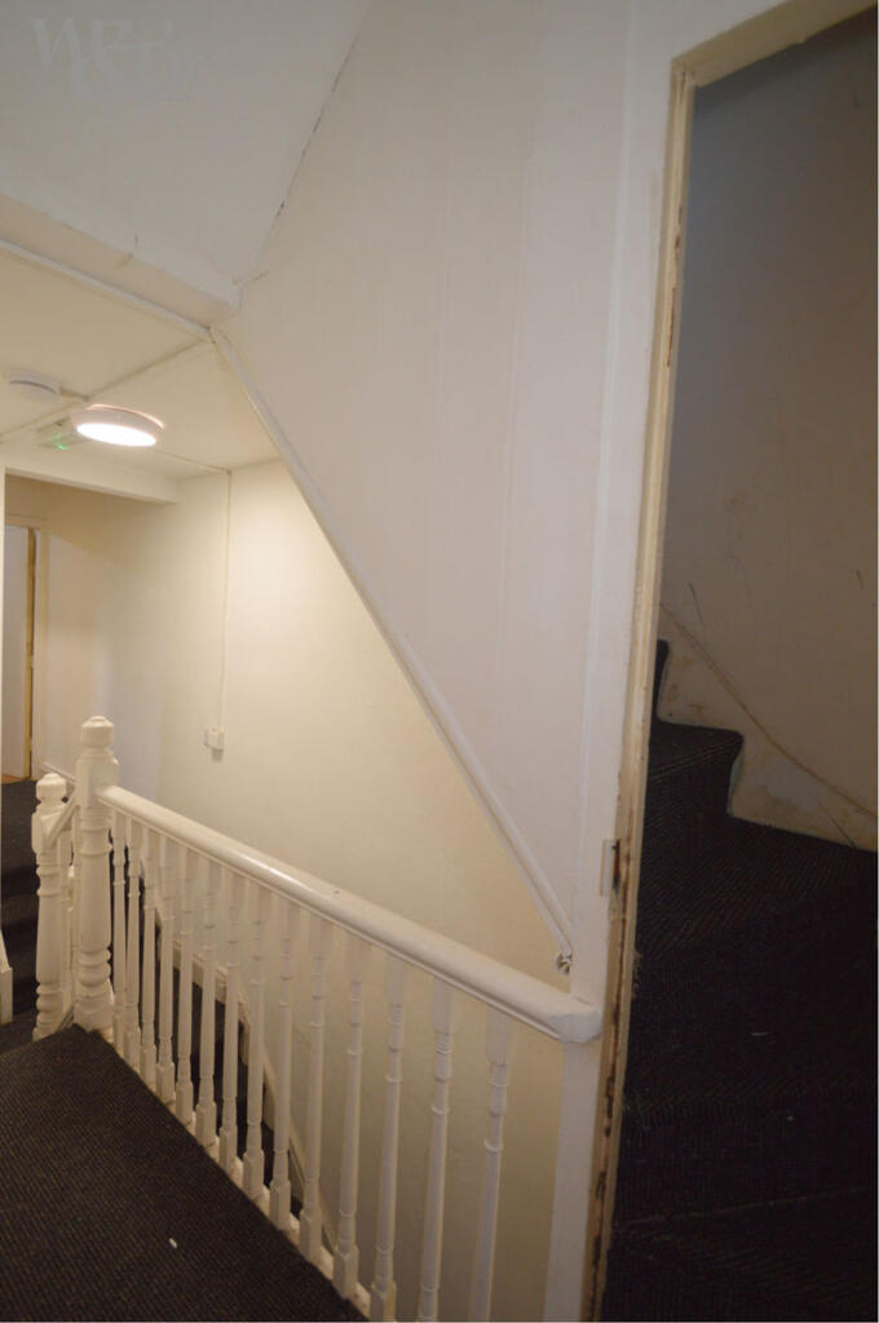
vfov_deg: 100.5
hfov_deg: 77.2
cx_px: 440
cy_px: 662
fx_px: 551
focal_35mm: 15
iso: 400
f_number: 3.5
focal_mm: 10
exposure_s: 1/60
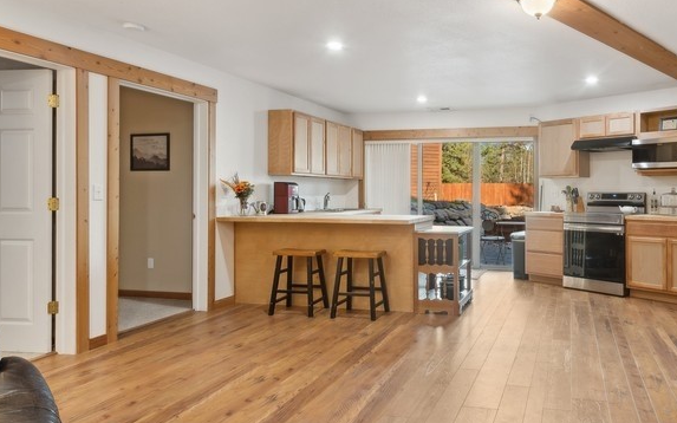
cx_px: 469
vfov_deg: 51.0
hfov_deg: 71.8
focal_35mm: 24
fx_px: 443
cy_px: 197
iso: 200
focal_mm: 10
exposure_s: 1/10
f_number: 6.3
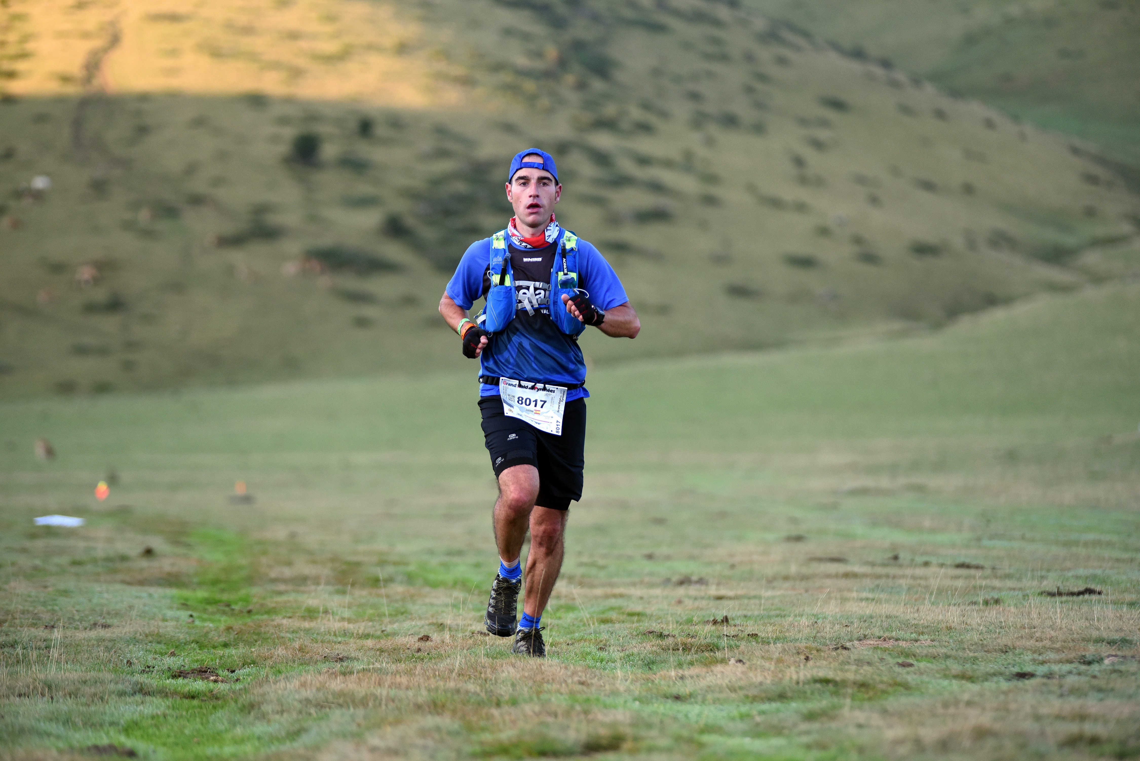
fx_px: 4752
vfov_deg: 9.2
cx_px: 570
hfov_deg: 13.7
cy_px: 380
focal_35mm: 150
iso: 1400
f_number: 2.8
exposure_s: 1/1600
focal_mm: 150
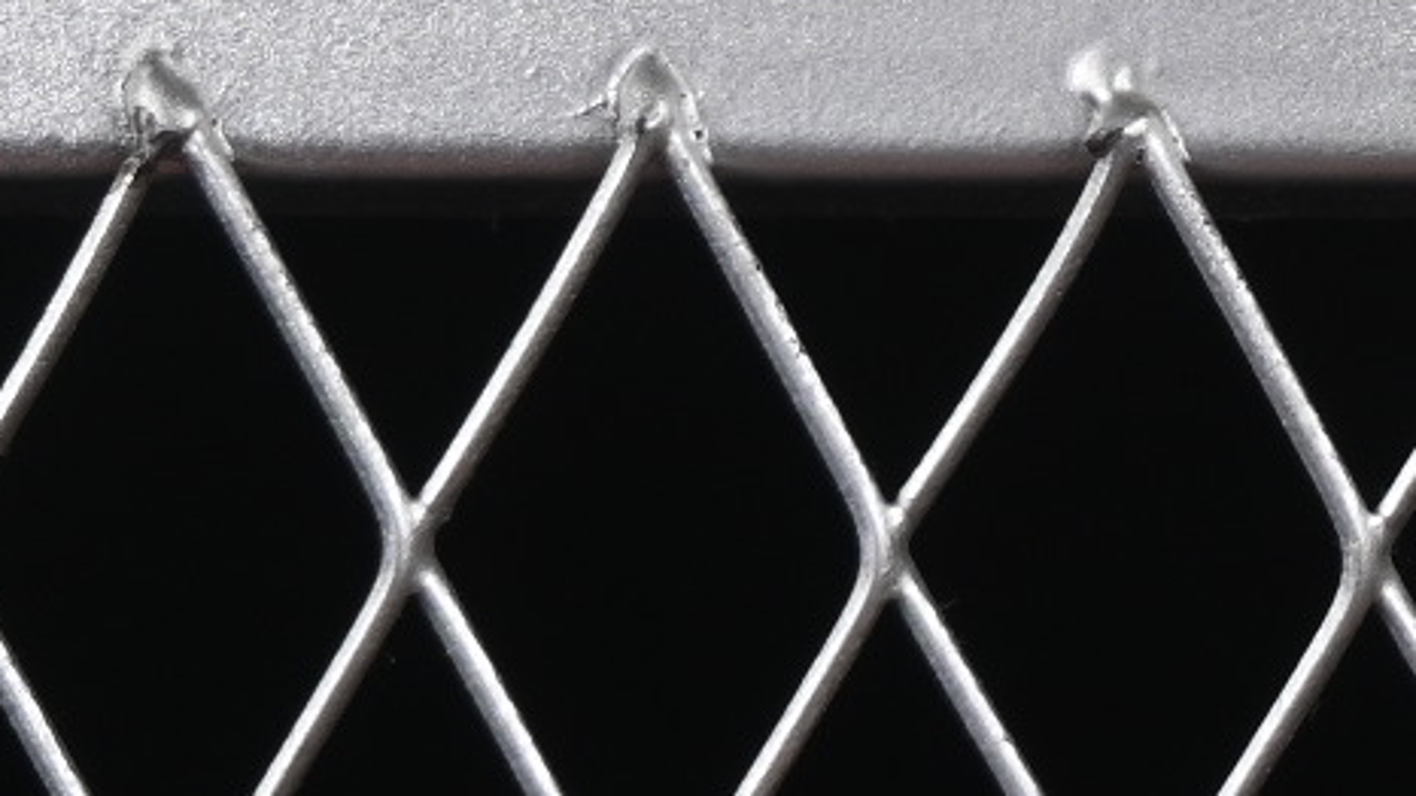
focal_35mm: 469
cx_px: 3652
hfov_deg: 4.5
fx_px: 17607
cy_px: -1868
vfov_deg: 2.5
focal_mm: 50
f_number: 8
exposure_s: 1/80
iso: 160
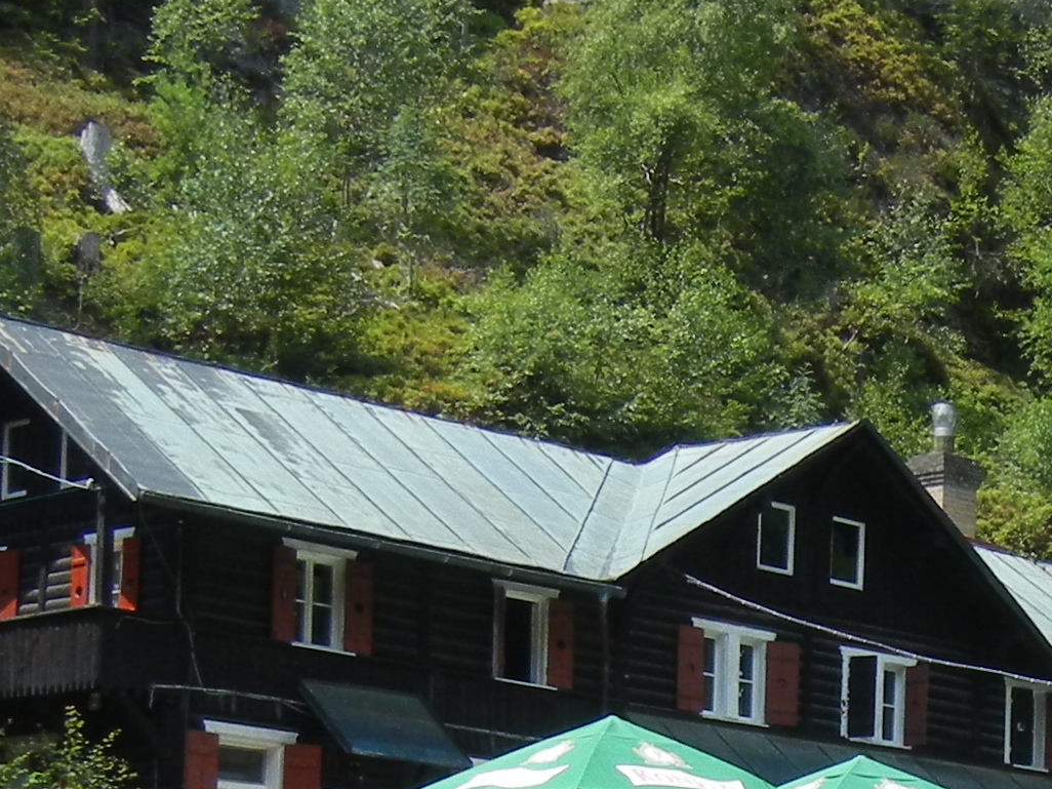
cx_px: 1312
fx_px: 3555
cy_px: 1187
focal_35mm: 117
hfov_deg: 16.1
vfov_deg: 12.1
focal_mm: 5.4
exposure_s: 1/949
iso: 160
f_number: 3.5
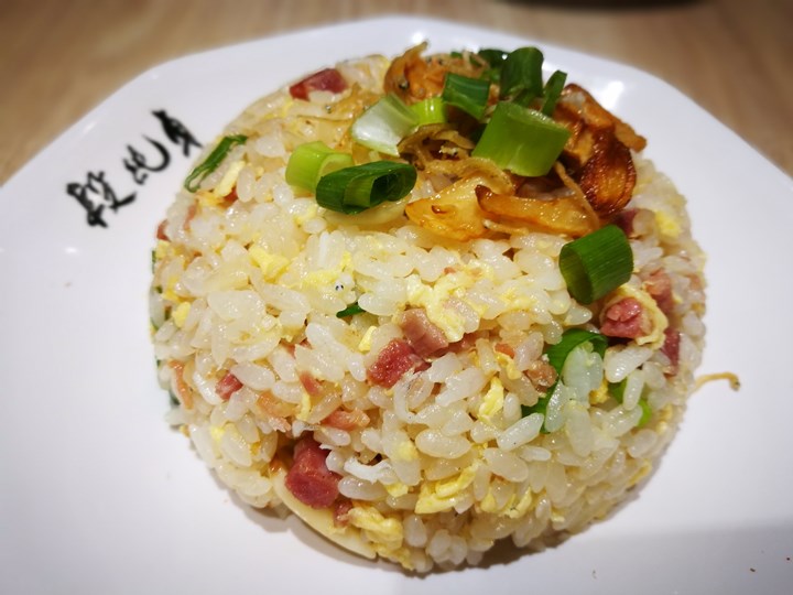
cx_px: 396
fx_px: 619
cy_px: 298
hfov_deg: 65.3
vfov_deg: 51.4
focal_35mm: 27
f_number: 4
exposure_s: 1/50
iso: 100
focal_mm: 4.5
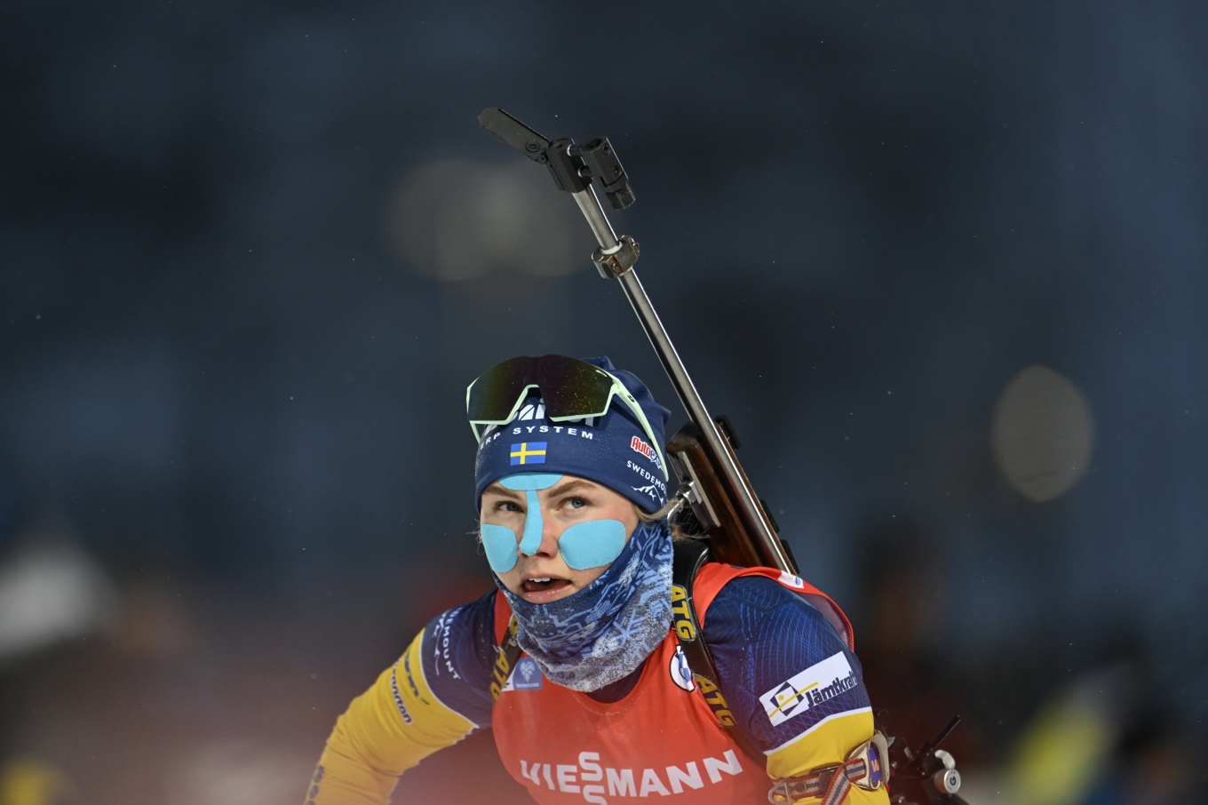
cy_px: 402
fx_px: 18785
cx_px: 604
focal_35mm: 560
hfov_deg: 3.7
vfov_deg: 2.5
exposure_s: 1/1600
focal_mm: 560
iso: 2000
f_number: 4
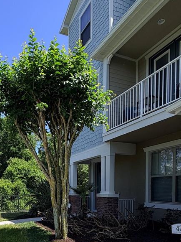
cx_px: 51
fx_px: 202
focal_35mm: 29
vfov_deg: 56.9
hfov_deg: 46.9
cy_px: 196
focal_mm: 2.22
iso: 20
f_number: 2.2
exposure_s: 1/853
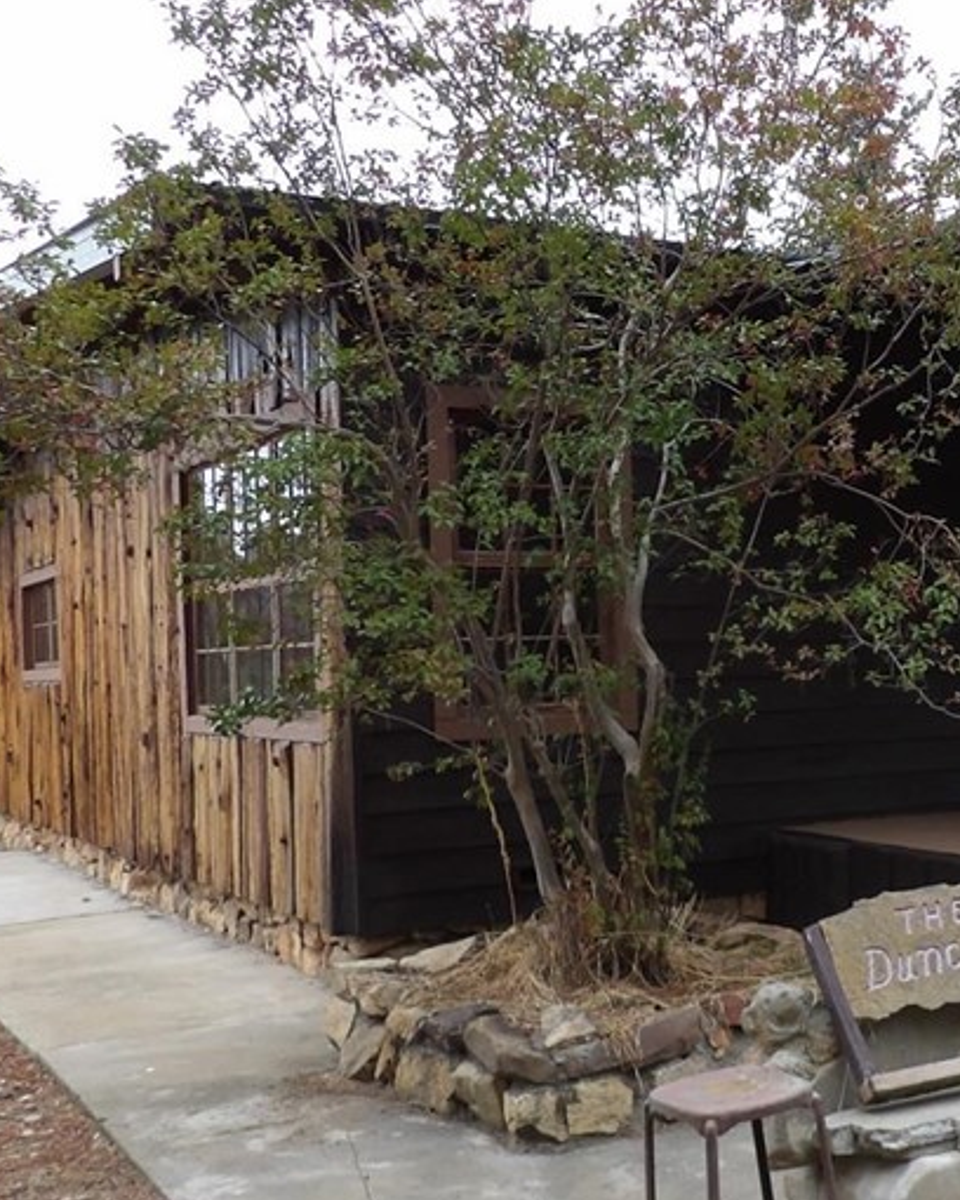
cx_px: 908
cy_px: 687
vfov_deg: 39.5
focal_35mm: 47
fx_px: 1669
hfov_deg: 30.3
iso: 100
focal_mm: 4.3
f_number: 3.2
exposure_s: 1/160
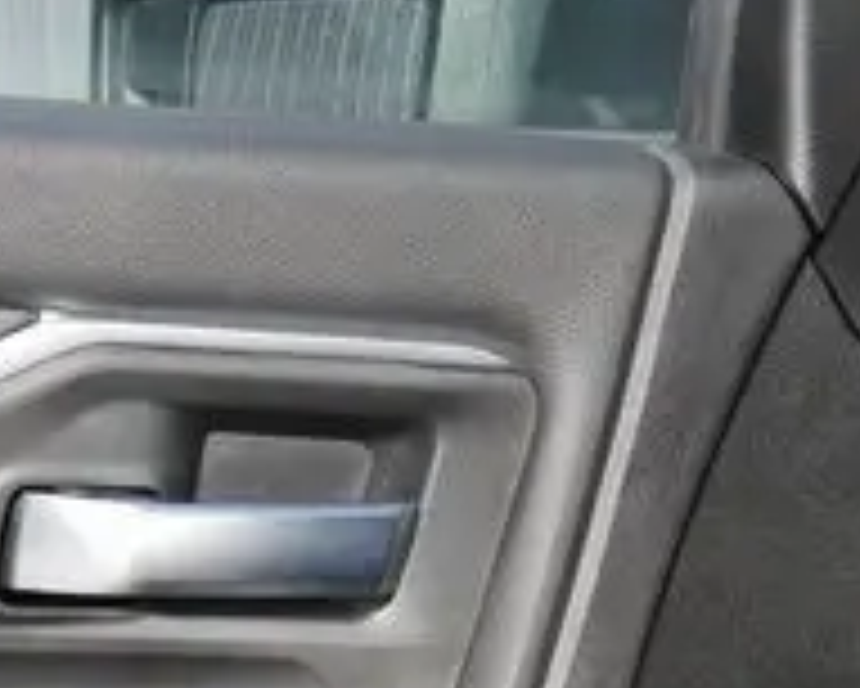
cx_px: -320
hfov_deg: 16.2
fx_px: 2827
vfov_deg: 13.1
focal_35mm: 111
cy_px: 1063
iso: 200
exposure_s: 1/320
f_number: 5
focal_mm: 17
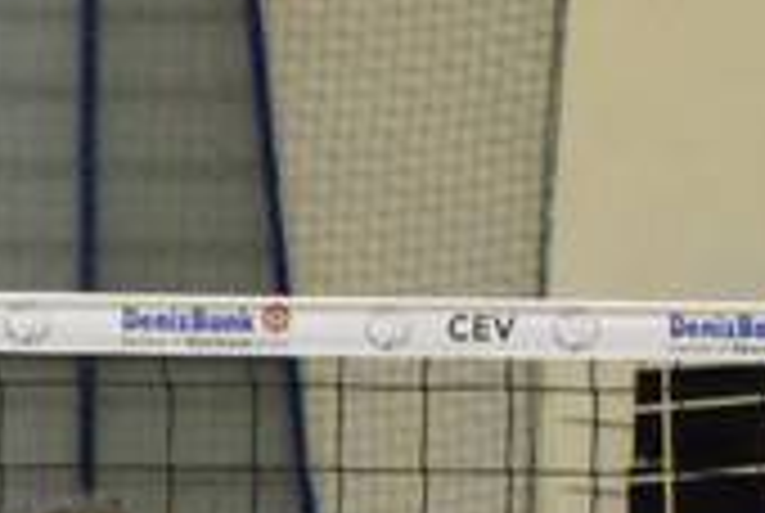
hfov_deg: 7.0
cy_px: 1352
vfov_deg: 4.9
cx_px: -1170
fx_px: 5810
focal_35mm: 273
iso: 10000
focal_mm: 31
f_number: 9
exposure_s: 1/320
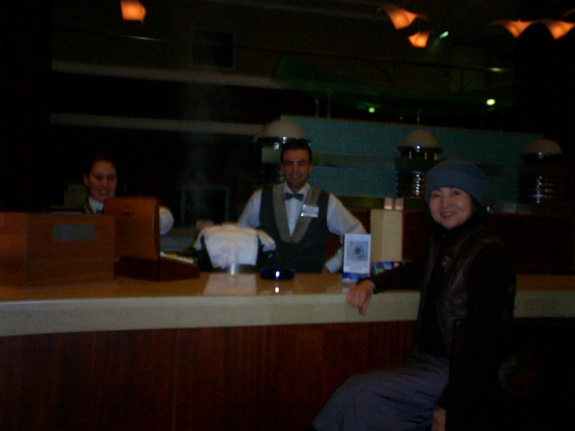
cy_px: 216
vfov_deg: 38.7
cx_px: 288
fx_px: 615
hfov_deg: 50.1
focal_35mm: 37
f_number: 3.5
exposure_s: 1/40
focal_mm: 5.6
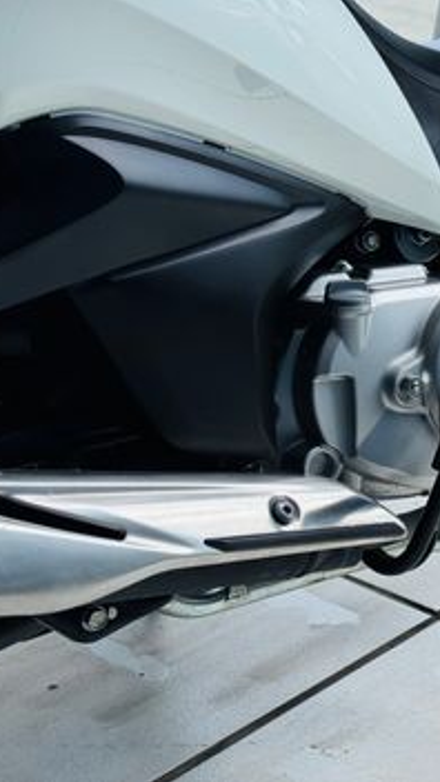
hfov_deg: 16.6
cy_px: 391
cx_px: 507
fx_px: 1452
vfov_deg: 30.2
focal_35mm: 70
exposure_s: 1/1637
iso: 64
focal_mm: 6.76
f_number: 1.78
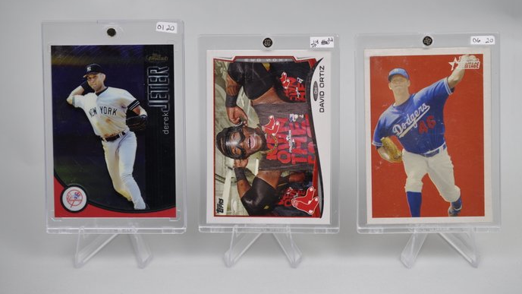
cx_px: 269
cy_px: 133
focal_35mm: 65
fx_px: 900
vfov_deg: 18.5
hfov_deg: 32.4
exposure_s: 1/60
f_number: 4
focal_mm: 40
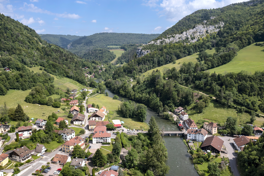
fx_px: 205
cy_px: 88
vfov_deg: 46.4
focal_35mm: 28
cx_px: 132
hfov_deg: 65.5
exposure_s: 1/2000
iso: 400
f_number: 5.6
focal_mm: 10.26
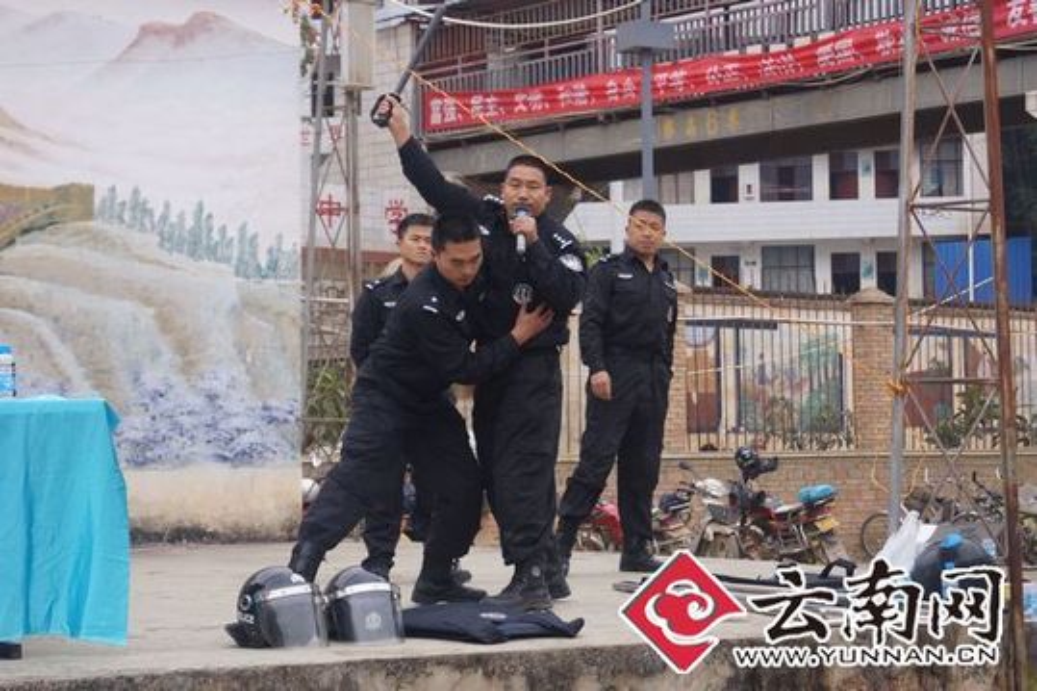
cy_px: 346
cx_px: 518
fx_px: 2160
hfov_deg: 27.0
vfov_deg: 18.2
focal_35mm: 75
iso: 800
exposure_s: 1/500
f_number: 5.6
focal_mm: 50
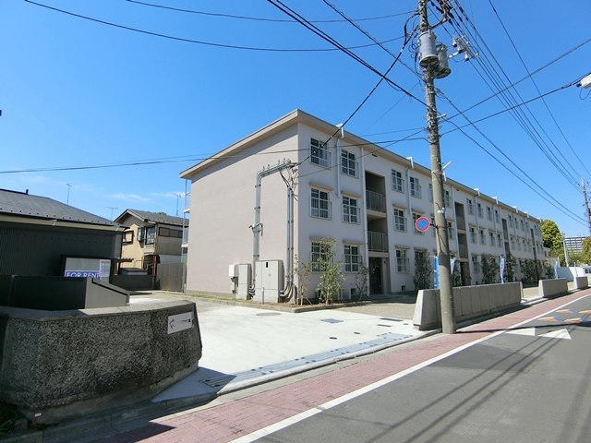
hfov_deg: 84.7
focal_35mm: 19
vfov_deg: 68.7
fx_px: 324
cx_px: 296
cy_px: 222
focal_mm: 4.06
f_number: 6.9
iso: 80
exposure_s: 1/320
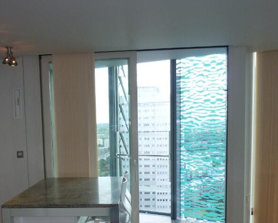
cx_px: 91
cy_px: 164
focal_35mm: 42
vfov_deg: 35.0
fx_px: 346
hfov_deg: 43.2
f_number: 3.3
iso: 100
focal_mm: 4.5
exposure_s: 1/160
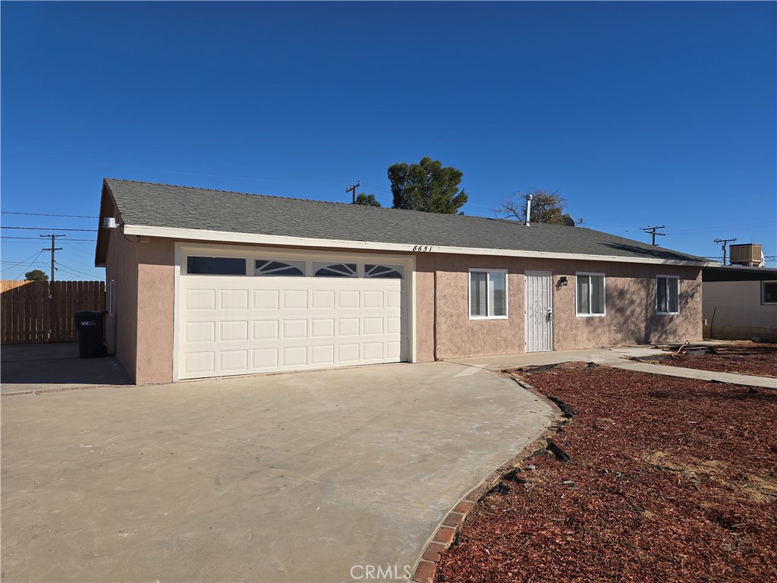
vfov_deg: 58.9
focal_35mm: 23
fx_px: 516
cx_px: 388
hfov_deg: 73.9
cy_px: 292
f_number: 1.7
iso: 12
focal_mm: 6.3
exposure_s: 1/1493
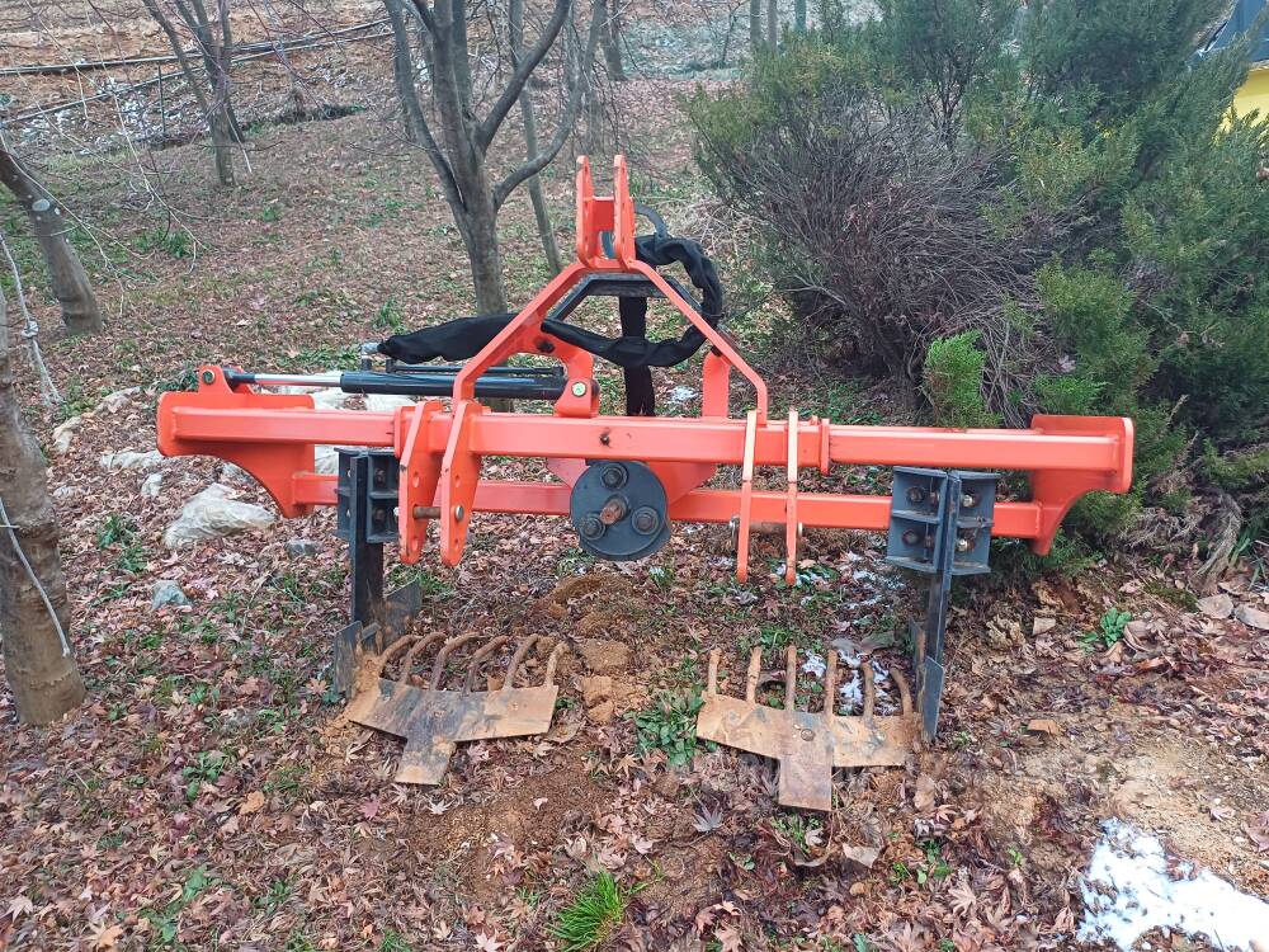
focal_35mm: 25
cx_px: 634
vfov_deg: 54.9
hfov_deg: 69.4
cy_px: 476
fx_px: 916
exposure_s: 1/60
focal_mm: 4.65
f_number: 1.8
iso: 320
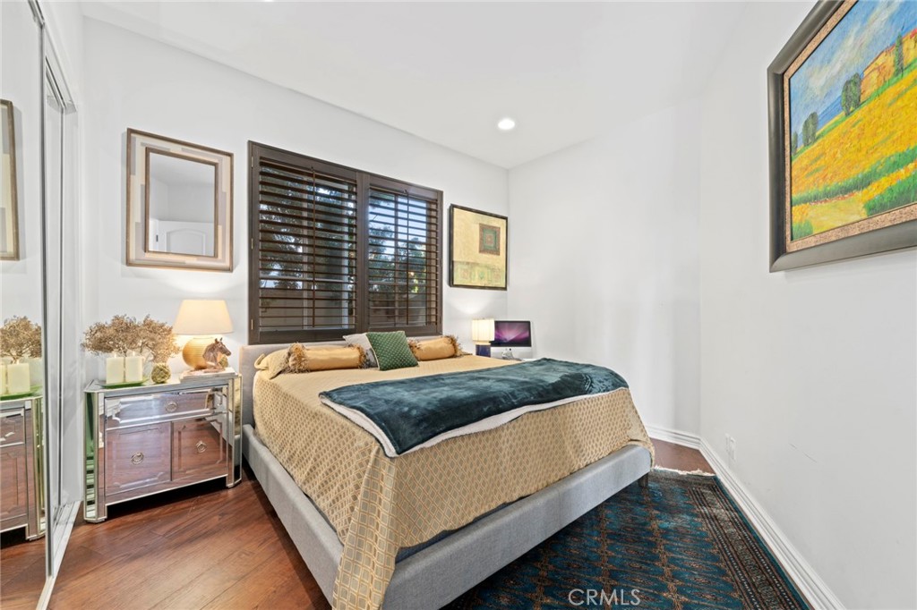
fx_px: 356
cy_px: 305
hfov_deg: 104.3
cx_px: 458
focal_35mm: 14
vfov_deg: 81.2
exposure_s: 1
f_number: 8
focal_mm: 14
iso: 200
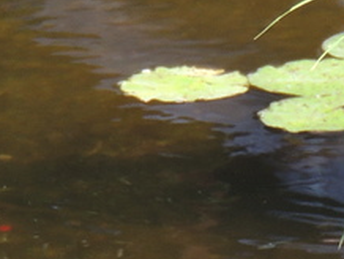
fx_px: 9929
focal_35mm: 998
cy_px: 548
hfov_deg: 2.0
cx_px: 385
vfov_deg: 1.5
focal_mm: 30.3
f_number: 4.5
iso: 100
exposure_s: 1/125
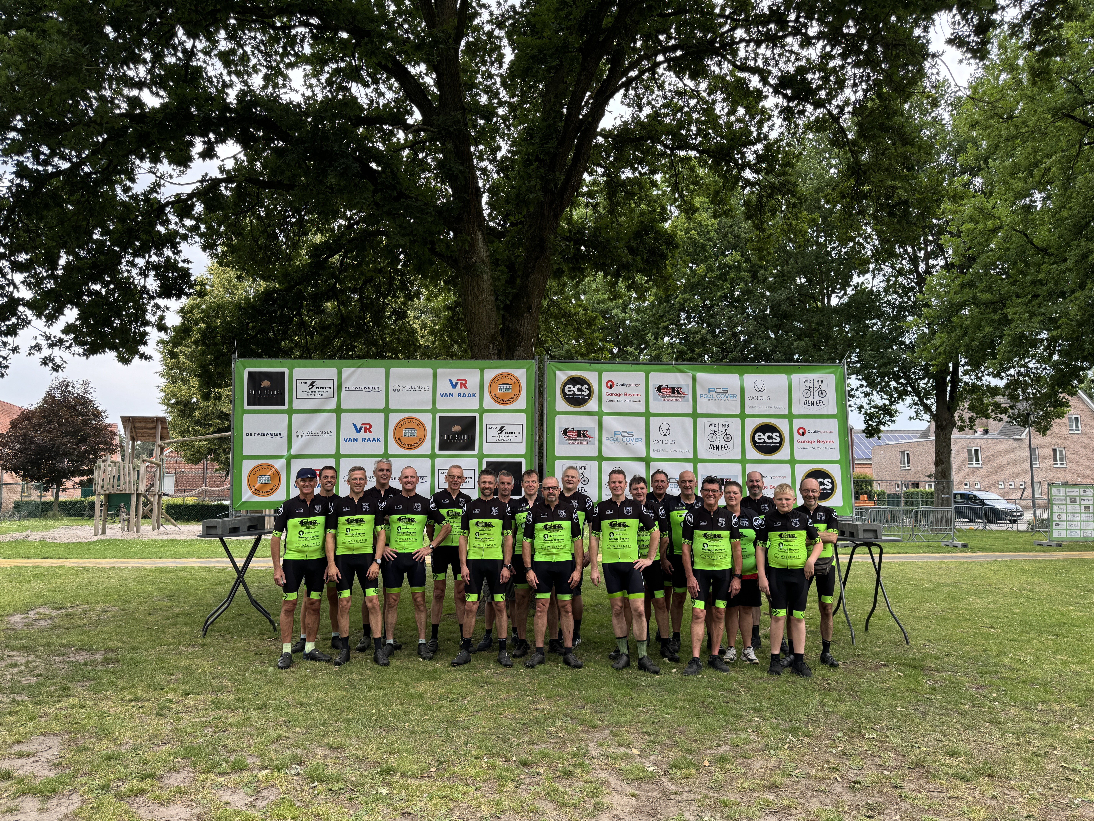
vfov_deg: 56.8
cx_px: 547
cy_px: 410
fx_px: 758
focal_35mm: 24
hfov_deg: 71.6
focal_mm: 6.76
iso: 80
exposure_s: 1/503
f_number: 1.78
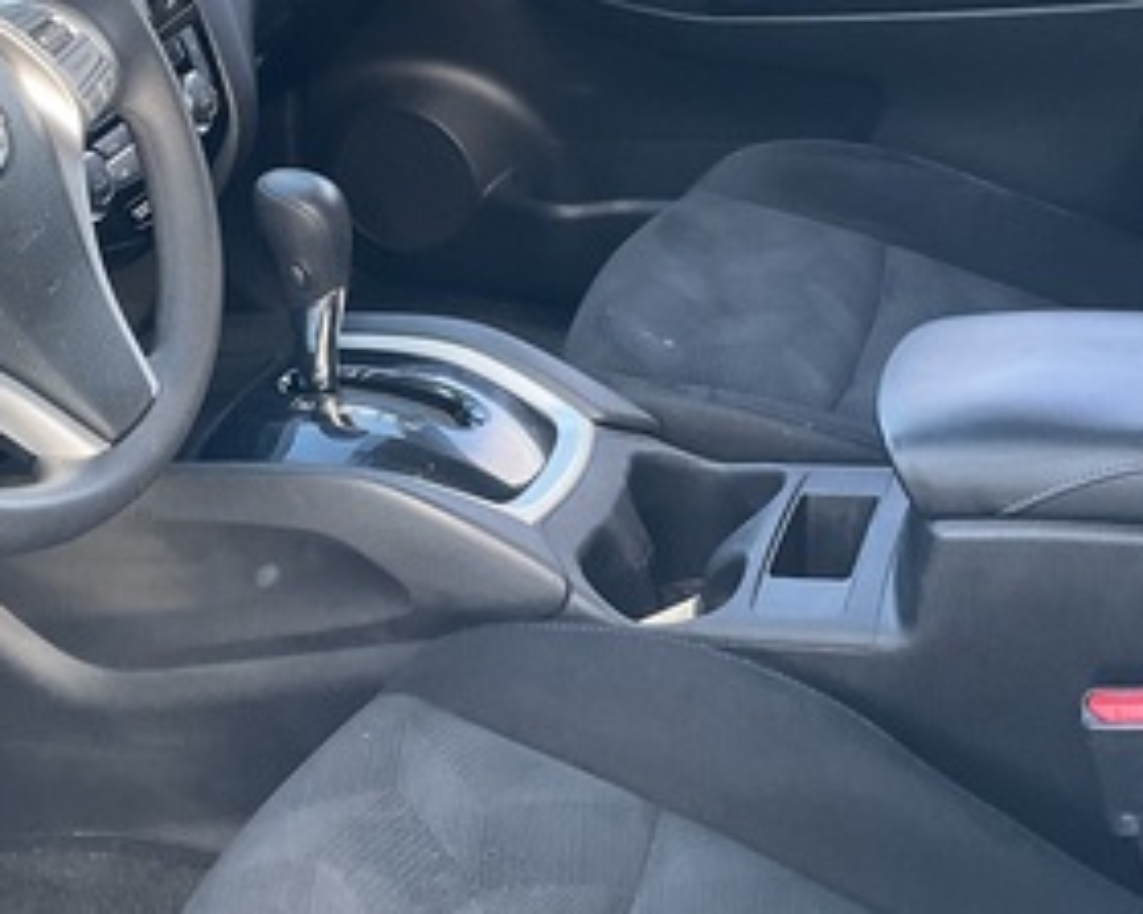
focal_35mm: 65
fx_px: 2198
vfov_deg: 23.3
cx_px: 352
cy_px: 262
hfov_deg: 28.9
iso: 64
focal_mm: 3
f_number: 1.8
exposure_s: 1/110
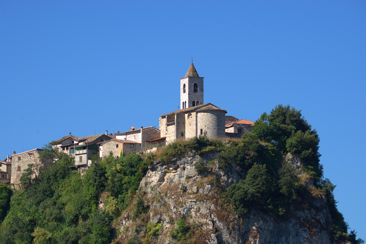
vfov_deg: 6.9
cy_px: 122
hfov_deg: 10.3
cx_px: 183
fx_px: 2034
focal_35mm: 200
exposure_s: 1/400
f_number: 8
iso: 160
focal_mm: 200
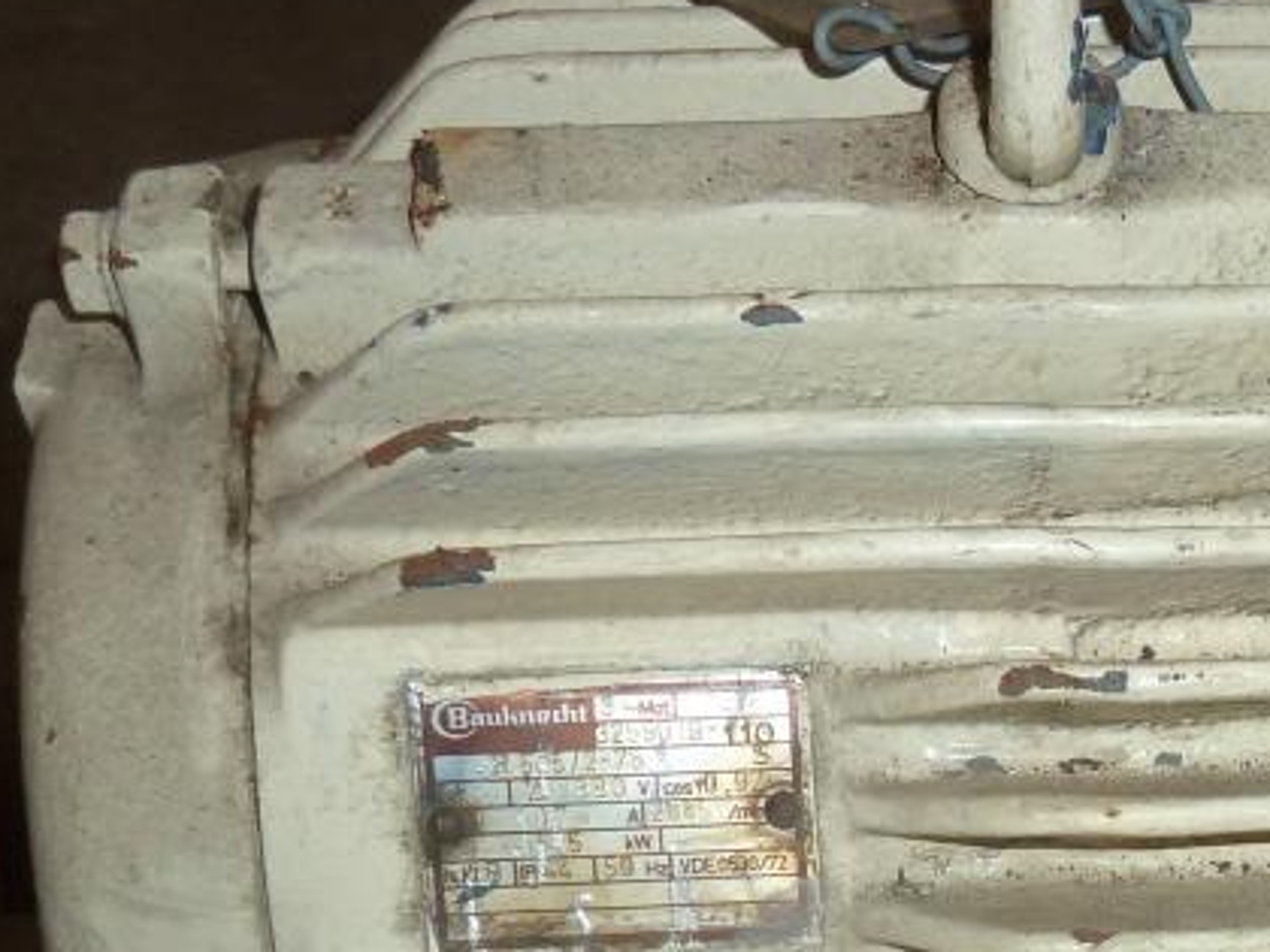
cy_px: 1025
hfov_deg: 30.3
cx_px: 1146
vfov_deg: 22.8
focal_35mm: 61
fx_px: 2238
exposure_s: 1/30
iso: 160
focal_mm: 4.1
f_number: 3.3
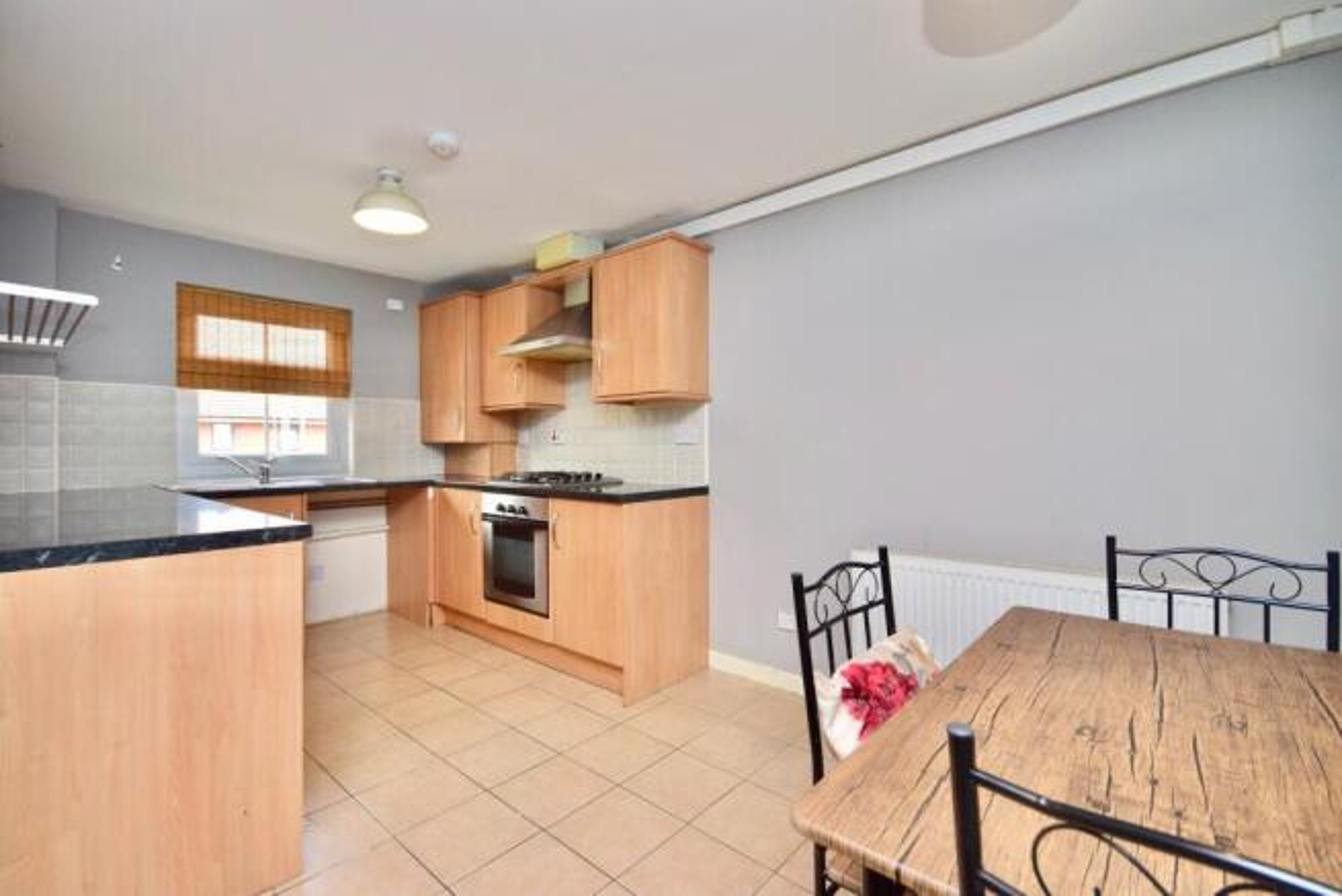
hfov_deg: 100.4
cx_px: 671
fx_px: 559
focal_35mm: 15
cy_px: 448
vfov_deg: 77.4
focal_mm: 10
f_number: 5.6
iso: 800
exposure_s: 1/60
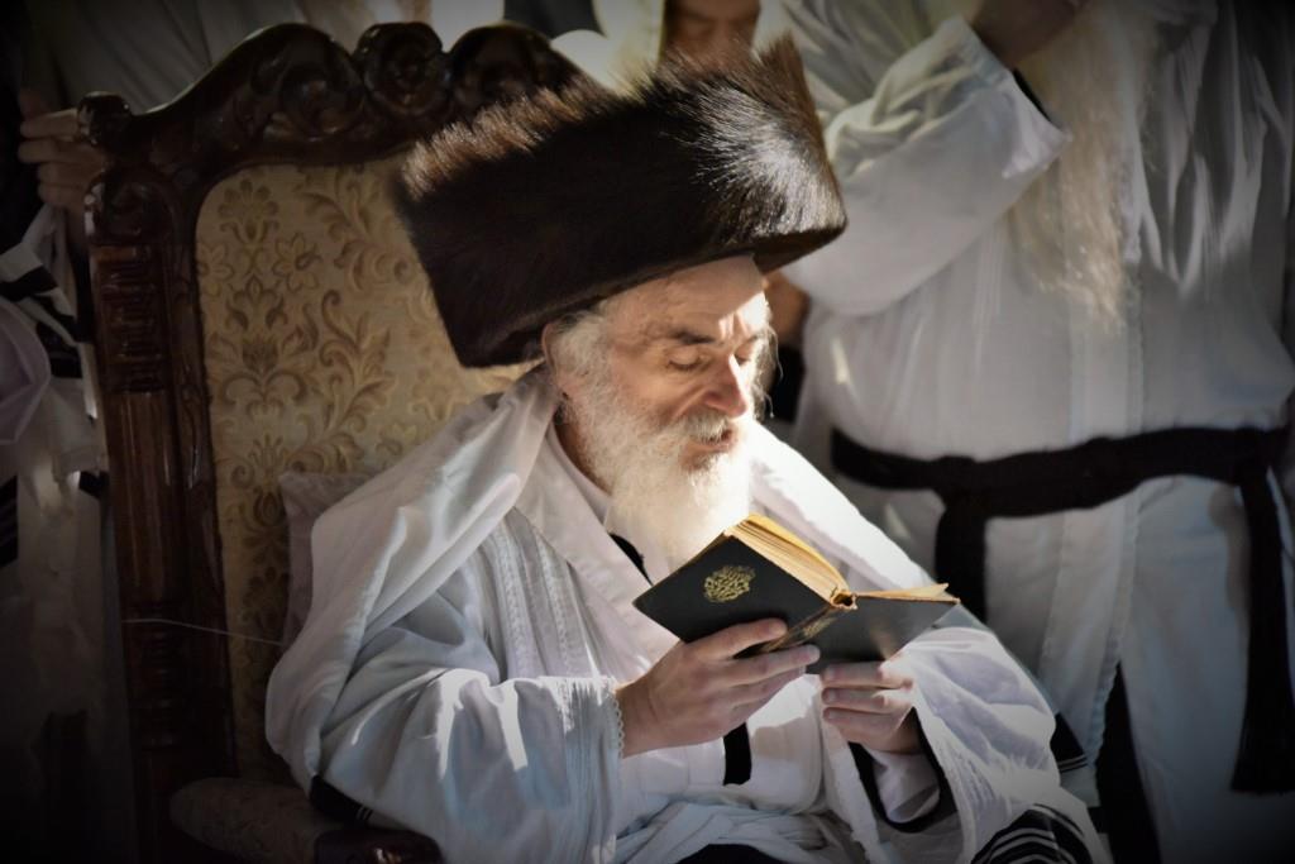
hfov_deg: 10.3
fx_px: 7195
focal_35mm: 200
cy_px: 432
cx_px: 648
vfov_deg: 6.9
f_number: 2.8
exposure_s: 1/100
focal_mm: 200
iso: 6400
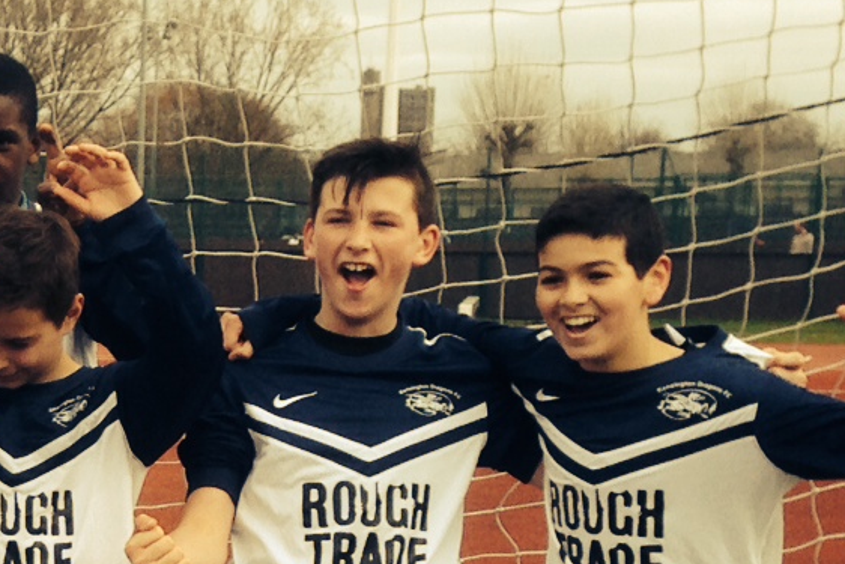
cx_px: -358
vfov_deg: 10.9
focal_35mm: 125
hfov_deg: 15.3
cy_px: 581
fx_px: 2935
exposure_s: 1/834
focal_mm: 4.12
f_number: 2.4
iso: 50
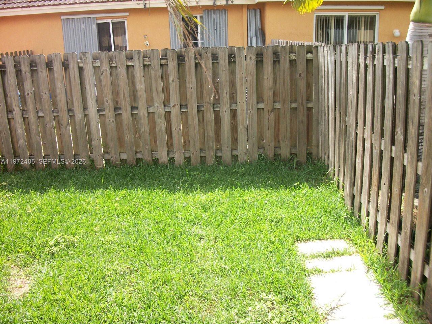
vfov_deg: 44.2
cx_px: 216
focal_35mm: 32
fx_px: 399
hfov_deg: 56.8
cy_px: 162
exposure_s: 1/60
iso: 80
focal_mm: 5.7
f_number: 8.8
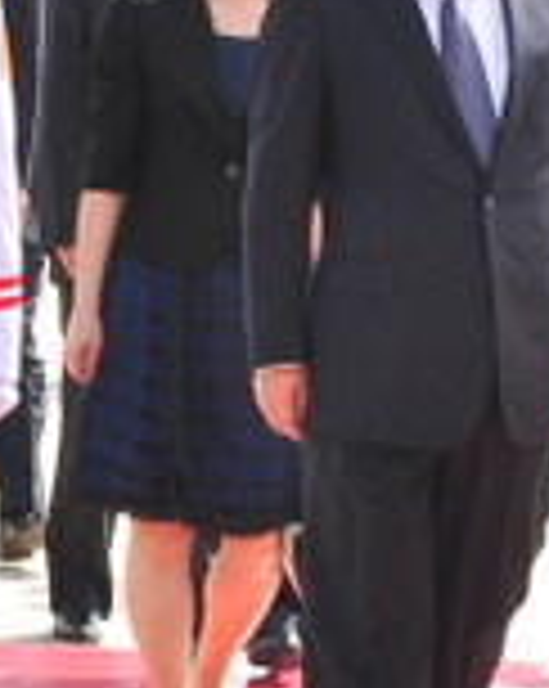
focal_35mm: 460
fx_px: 9361
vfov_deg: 4.2
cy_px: 641
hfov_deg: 3.3
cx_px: 986
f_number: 13
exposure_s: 1/125
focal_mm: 50
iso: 200
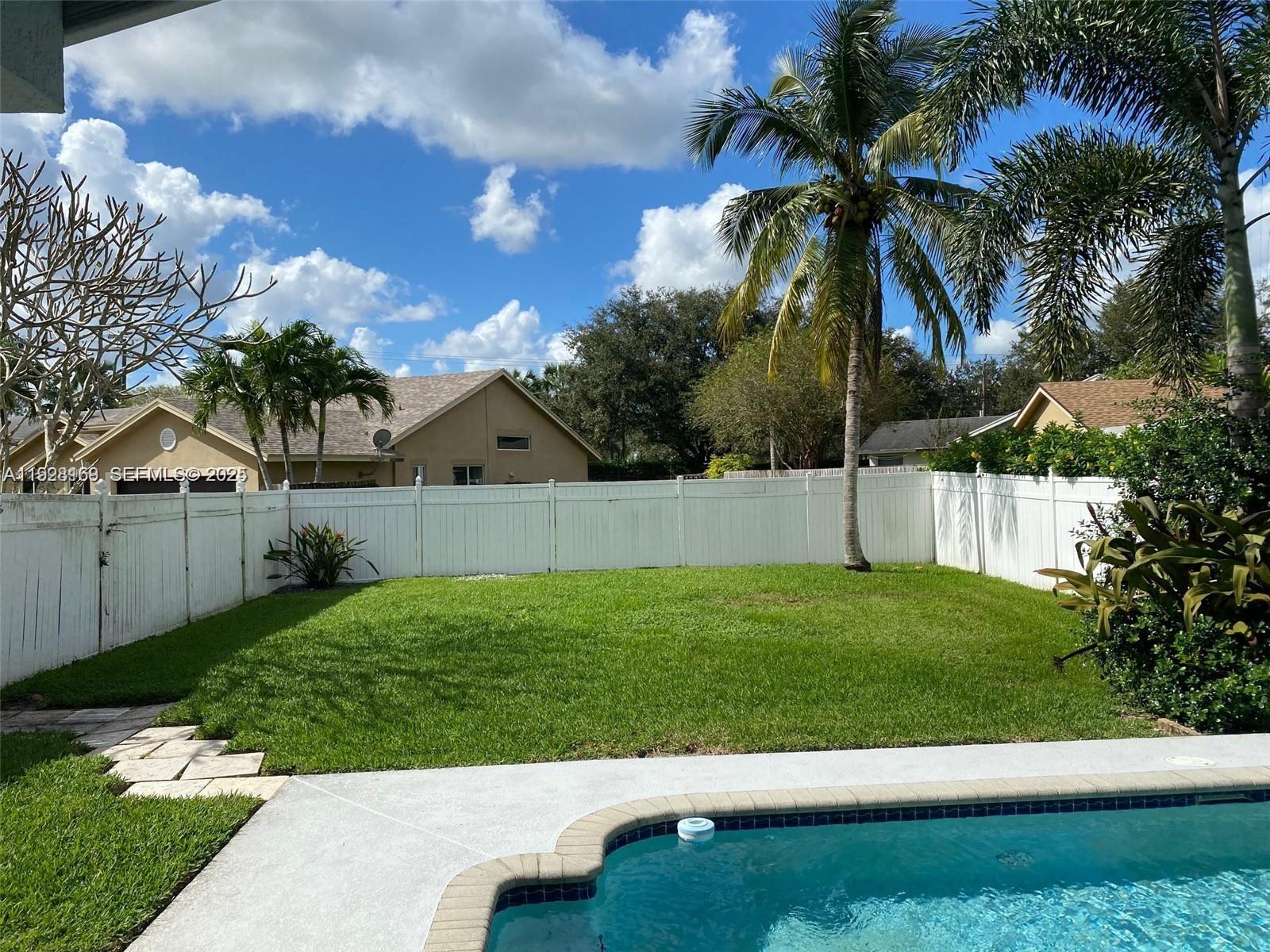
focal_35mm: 26
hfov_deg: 67.3
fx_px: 954
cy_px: 476
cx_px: 635
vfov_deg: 53.1
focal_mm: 4.25
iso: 32
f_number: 1.8
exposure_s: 1/3846
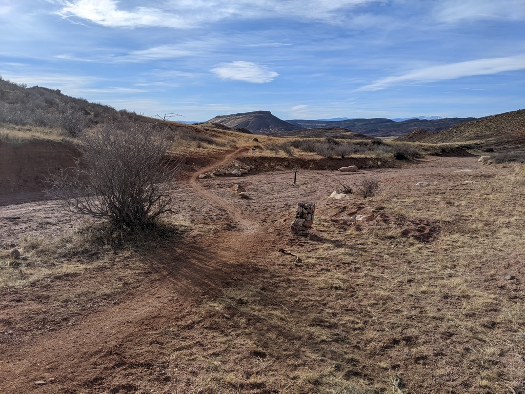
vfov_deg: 51.4
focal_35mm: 27
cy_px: 197
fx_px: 409
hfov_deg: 65.3
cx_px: 262
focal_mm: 4.44
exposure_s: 1/5882
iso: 52
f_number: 1.8
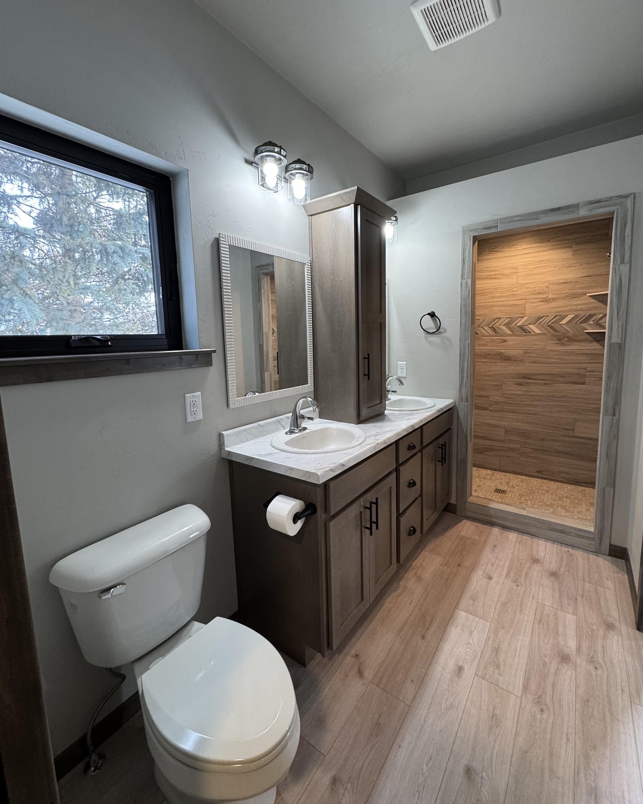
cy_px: 380
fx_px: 357
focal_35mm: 15
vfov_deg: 96.7
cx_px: 330
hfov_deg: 84.0
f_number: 2.2
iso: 200
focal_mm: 2.22
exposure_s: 1/120
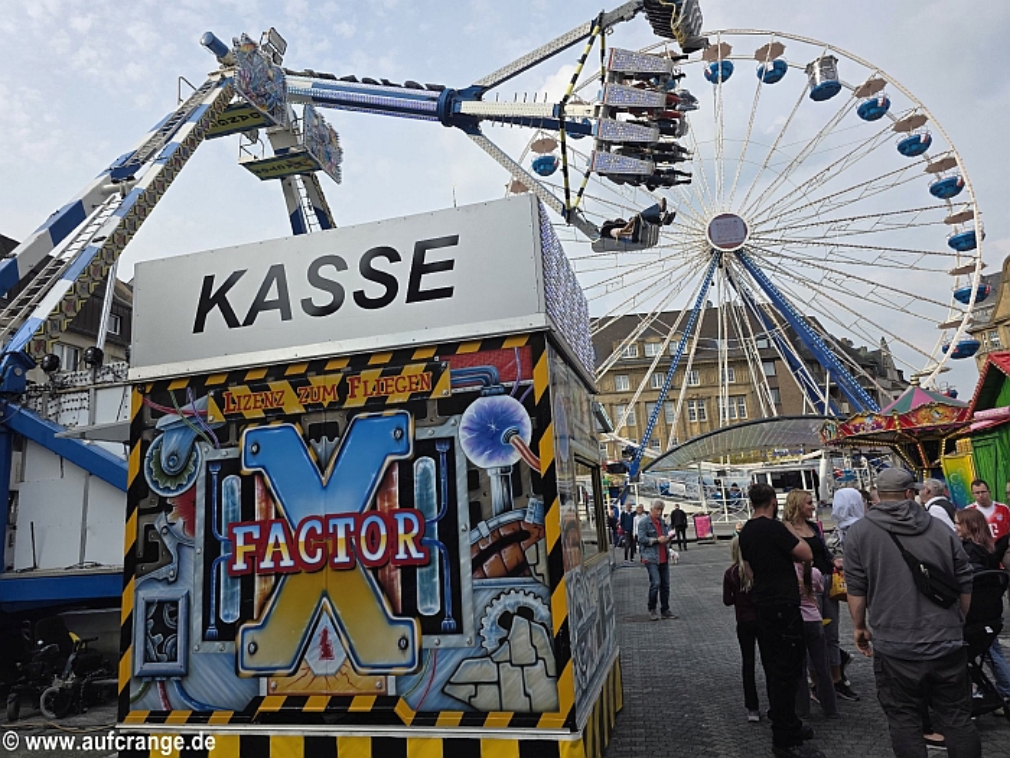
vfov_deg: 58.9
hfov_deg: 73.9
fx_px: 671
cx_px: 505
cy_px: 379
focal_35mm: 23
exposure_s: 1/4889
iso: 80
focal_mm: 6.3
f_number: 1.7
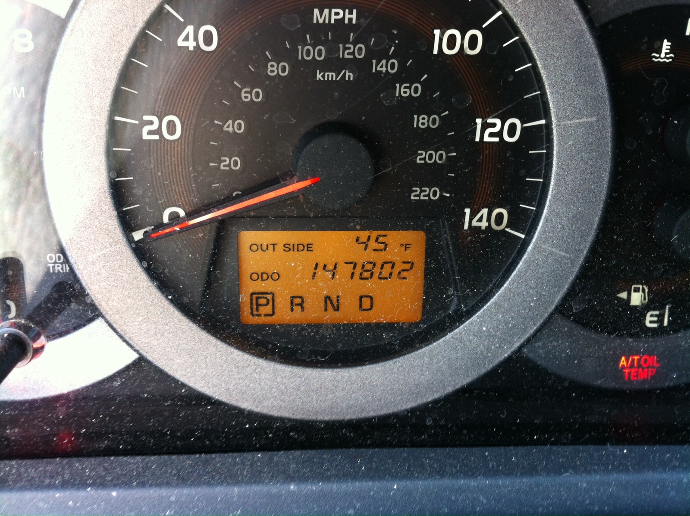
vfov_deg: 40.6
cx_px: 345
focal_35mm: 35
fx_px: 697
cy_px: 258
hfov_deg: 52.7
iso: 100
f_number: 2.8
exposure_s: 1/15
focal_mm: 3.85
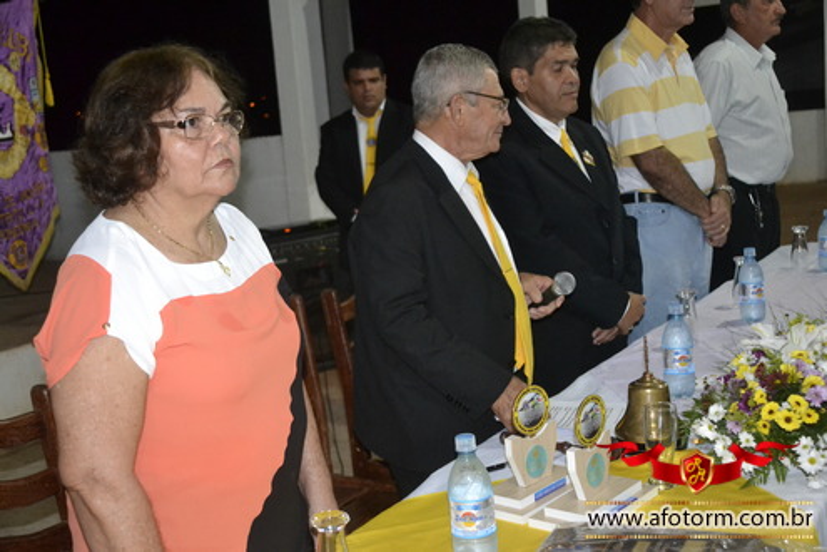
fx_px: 1103
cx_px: 414
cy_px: 276
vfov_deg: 28.1
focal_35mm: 48
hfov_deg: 41.1
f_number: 4.2
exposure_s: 1/60
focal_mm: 32
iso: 3200
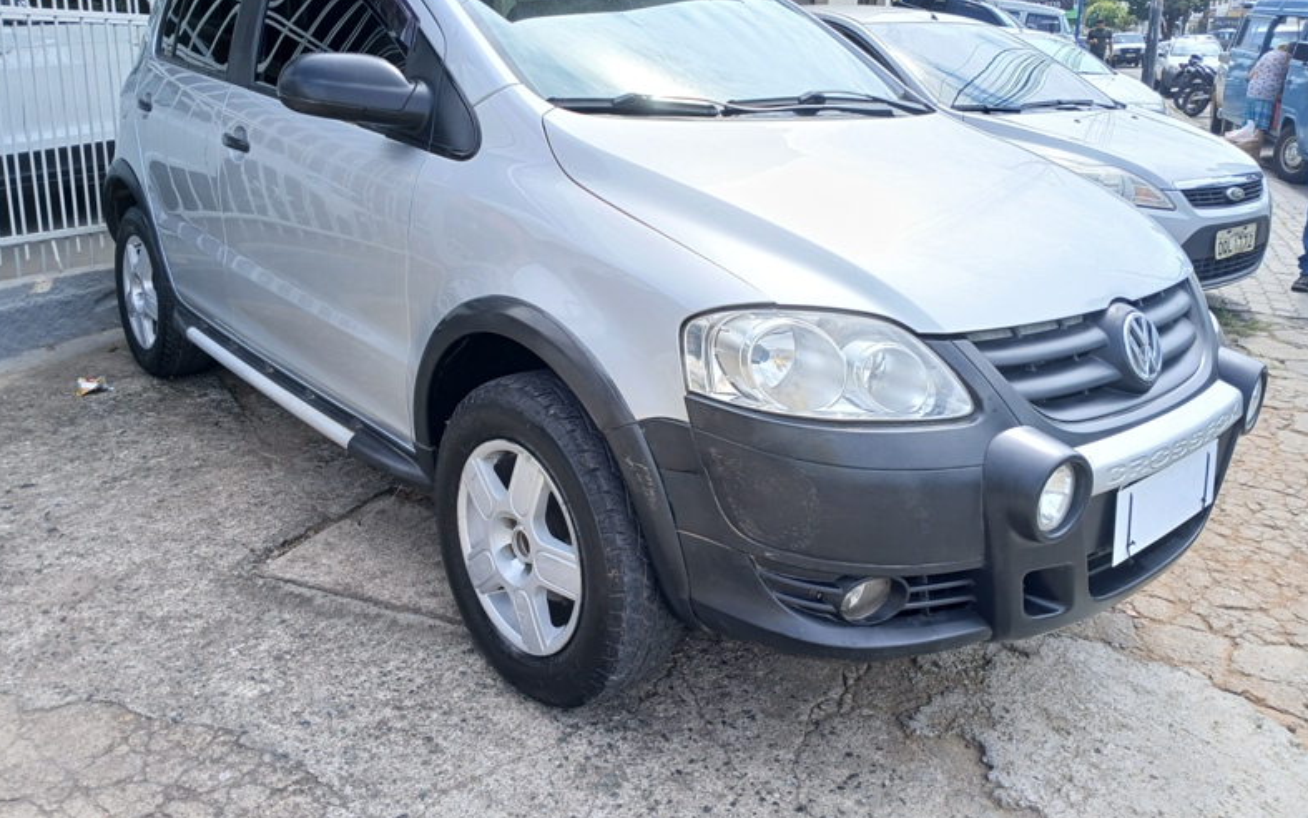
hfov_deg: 66.5
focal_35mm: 28
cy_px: 341
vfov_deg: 44.4
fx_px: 998
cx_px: 647
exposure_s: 1/153
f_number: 1.8
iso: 20
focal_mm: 3.98
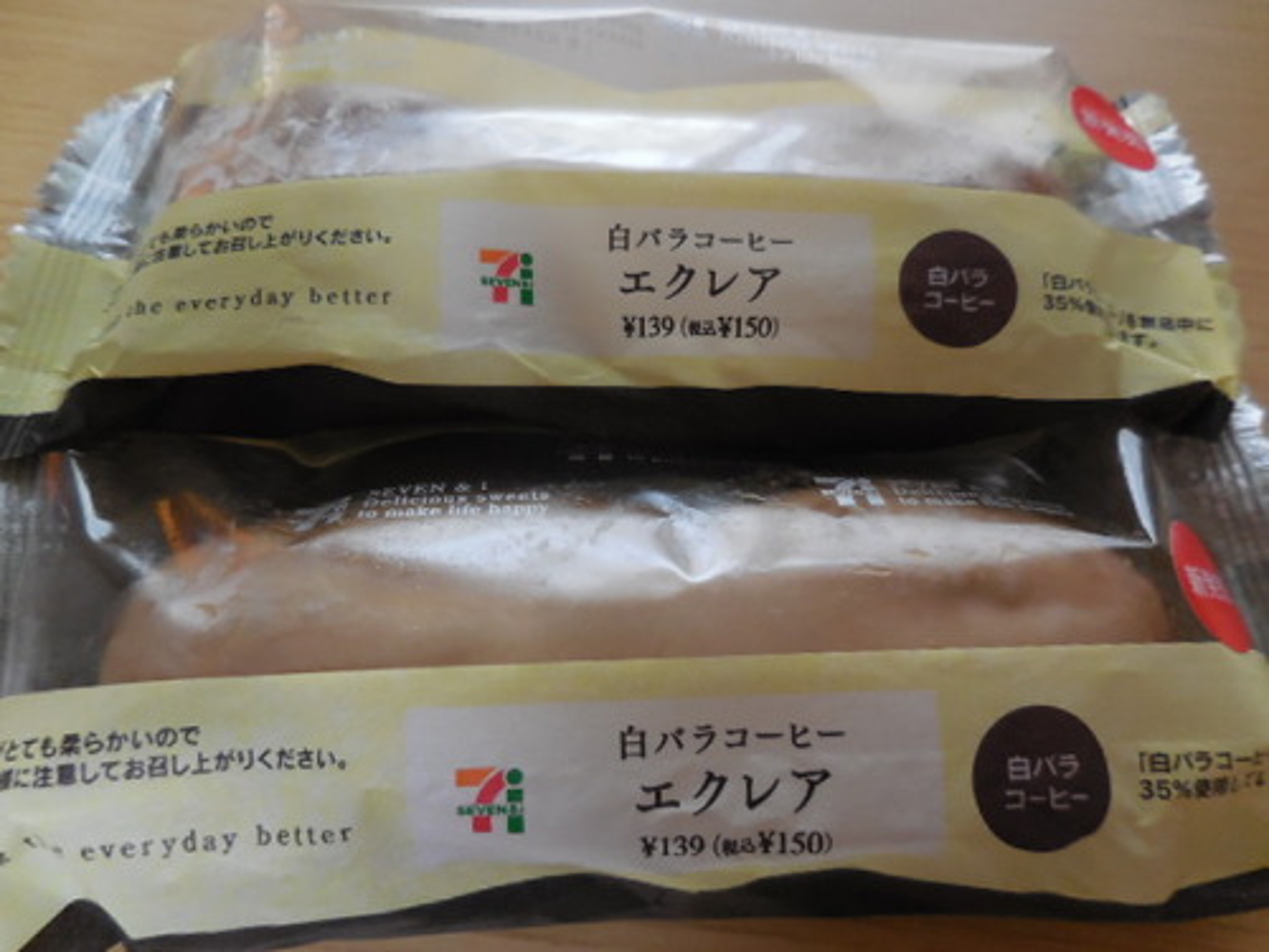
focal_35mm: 25
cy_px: 476
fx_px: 916
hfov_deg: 69.4
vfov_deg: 54.9
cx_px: 634
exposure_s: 1/25
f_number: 3.3
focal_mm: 4.5
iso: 400
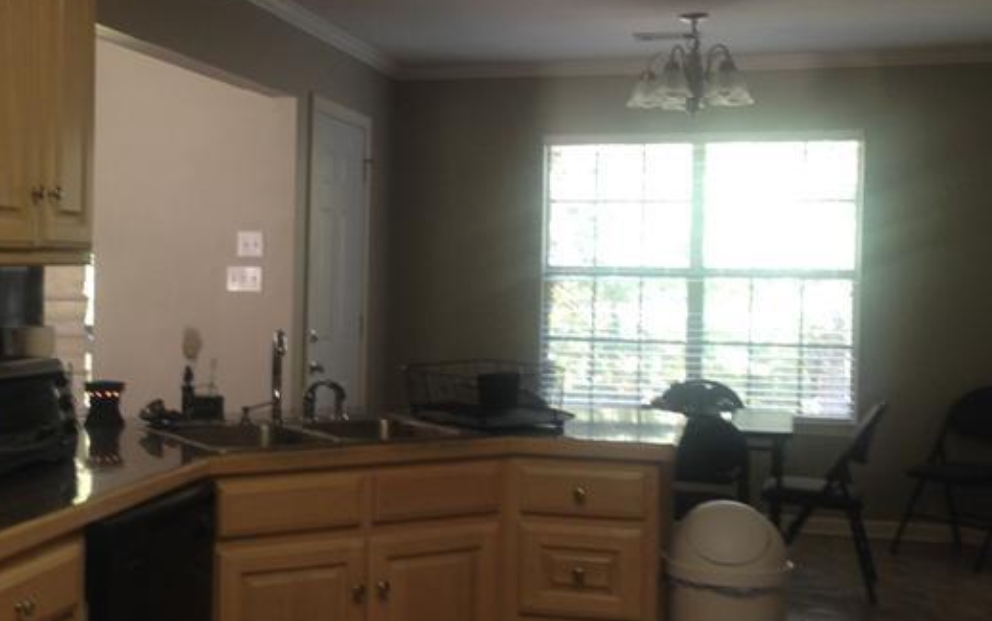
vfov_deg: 24.0
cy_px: 305
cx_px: 349
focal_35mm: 54
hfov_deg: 37.2
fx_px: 1460
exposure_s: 1/20
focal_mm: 4.12
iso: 80
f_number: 2.4
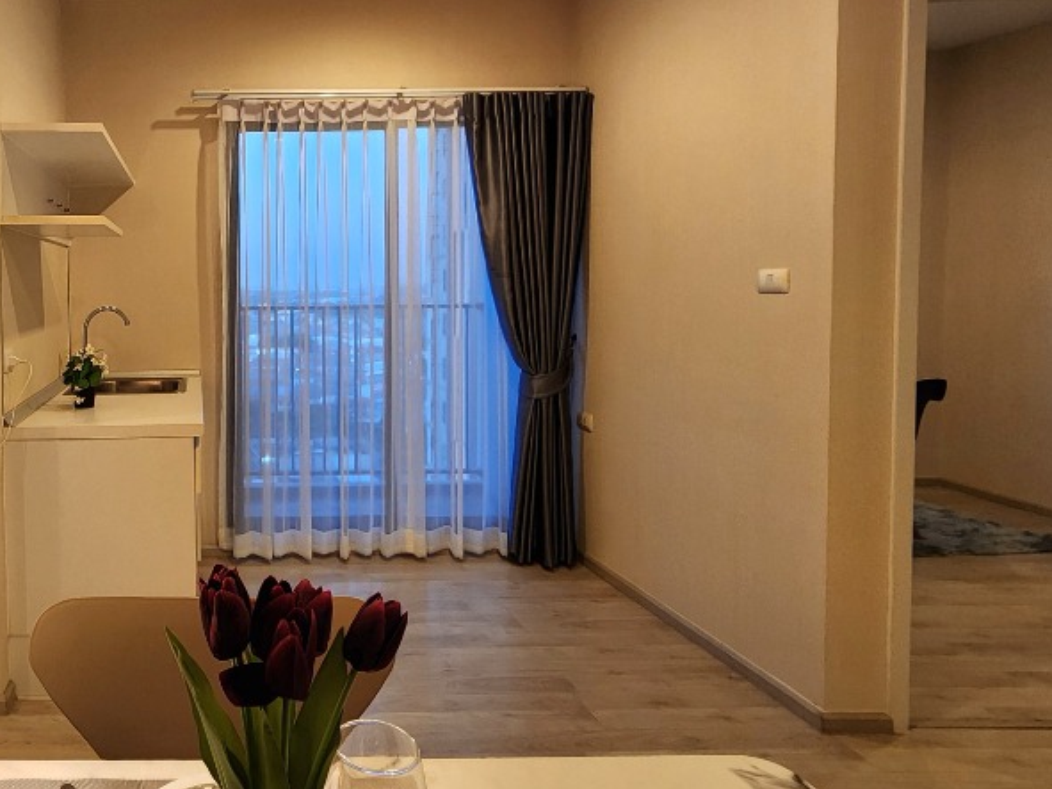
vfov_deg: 60.6
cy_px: 323
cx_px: 185
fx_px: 668
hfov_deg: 67.8
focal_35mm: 22
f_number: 2.2
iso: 320
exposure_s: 1/50
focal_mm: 2.2
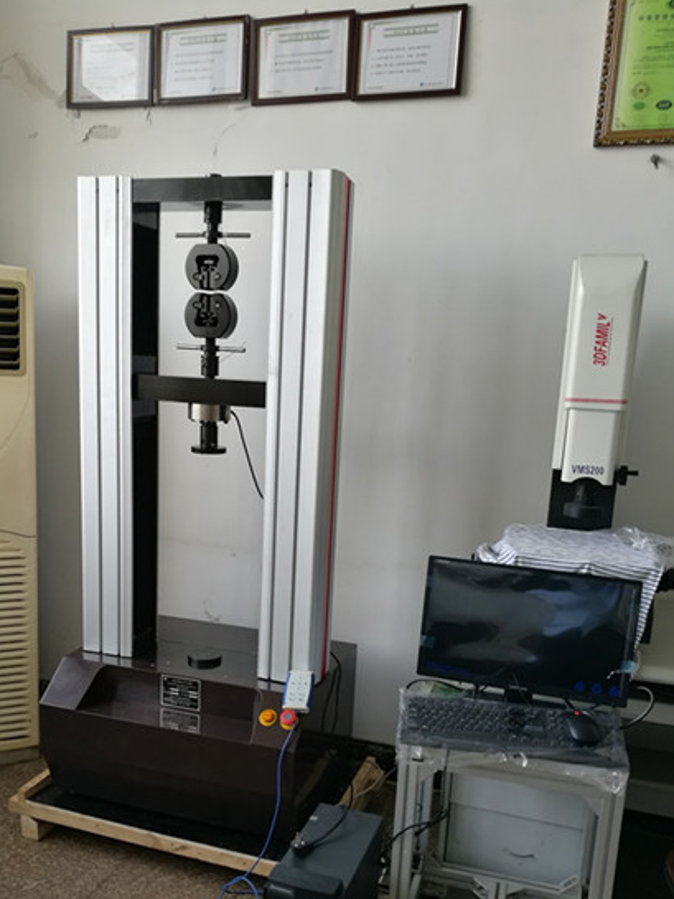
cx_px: 292
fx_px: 856
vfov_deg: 54.9
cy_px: 543
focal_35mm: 33
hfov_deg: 42.9
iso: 100
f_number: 2.2
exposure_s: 1/50
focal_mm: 4.5
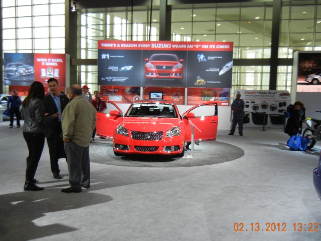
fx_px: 297
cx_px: 168
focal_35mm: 32
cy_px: 125
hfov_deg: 56.8
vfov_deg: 44.2
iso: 235
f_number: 3.5
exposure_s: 1/60
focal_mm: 5.4
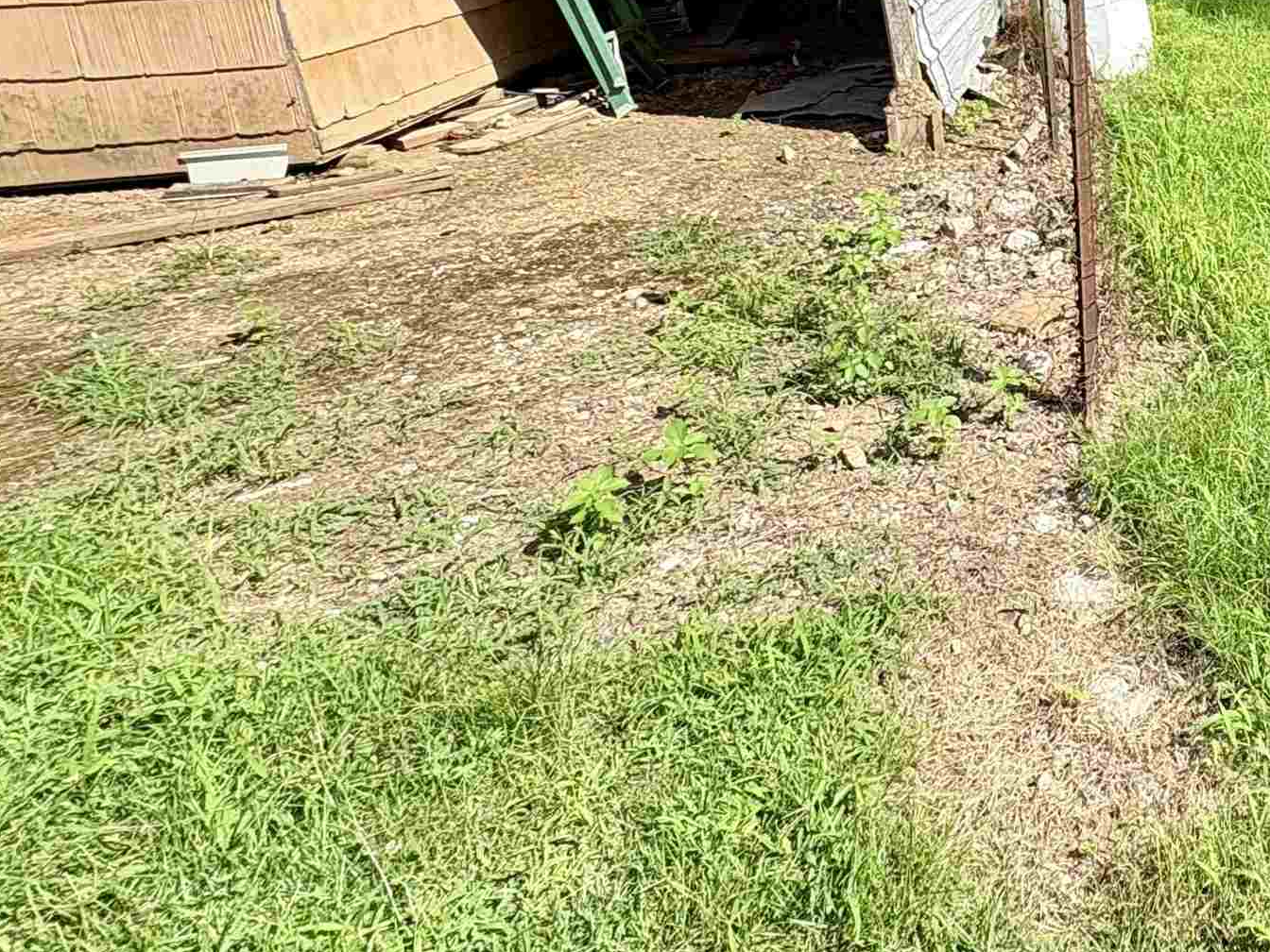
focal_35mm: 32
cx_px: 1399
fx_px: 1174
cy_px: 125
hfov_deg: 43.7
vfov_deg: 41.3
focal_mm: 2.22
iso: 40
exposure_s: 1/968
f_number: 2.2
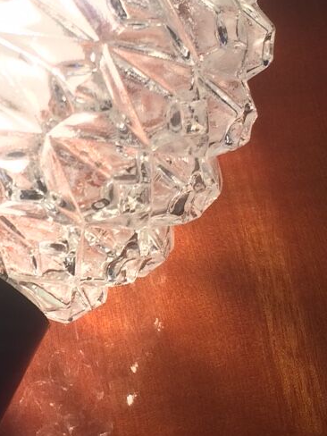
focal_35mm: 97
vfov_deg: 20.1
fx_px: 1222
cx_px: -27
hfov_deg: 14.9
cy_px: 132
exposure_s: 1/162
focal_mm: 4.15
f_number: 2.2
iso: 32
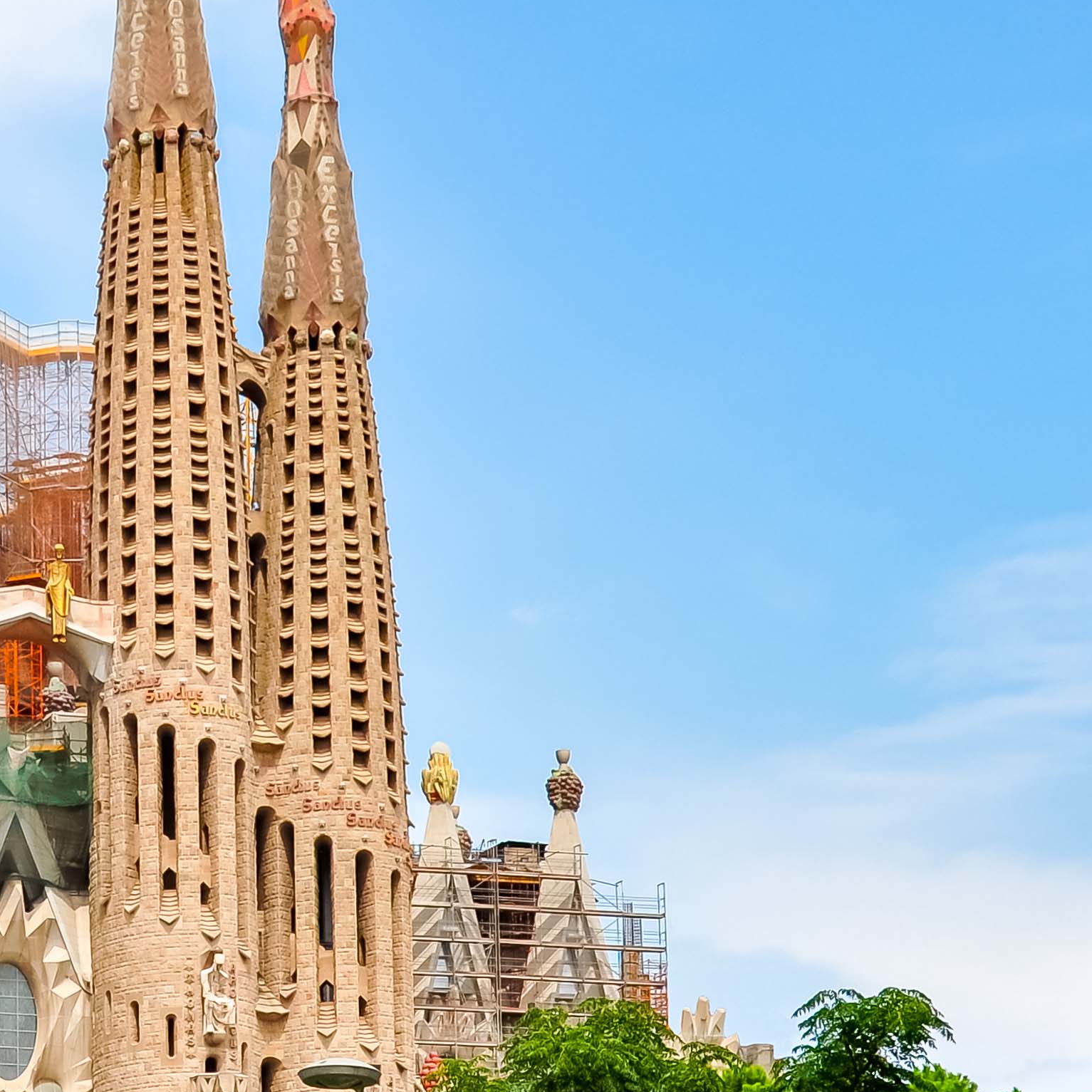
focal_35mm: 114
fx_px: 4069
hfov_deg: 15.0
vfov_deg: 15.3
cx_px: -1
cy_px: 404
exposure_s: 1/320
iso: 200
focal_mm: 32
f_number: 10
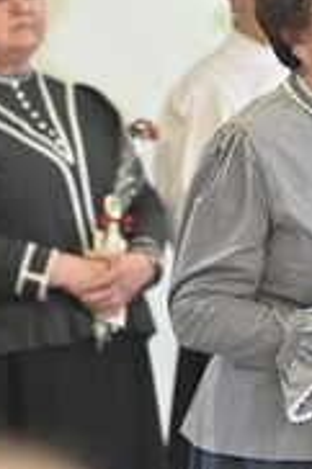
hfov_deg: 3.3
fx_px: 5327
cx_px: 382
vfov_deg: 5.0
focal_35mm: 409
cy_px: 131
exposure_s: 1/250
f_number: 3.5
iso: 2500
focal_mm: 165
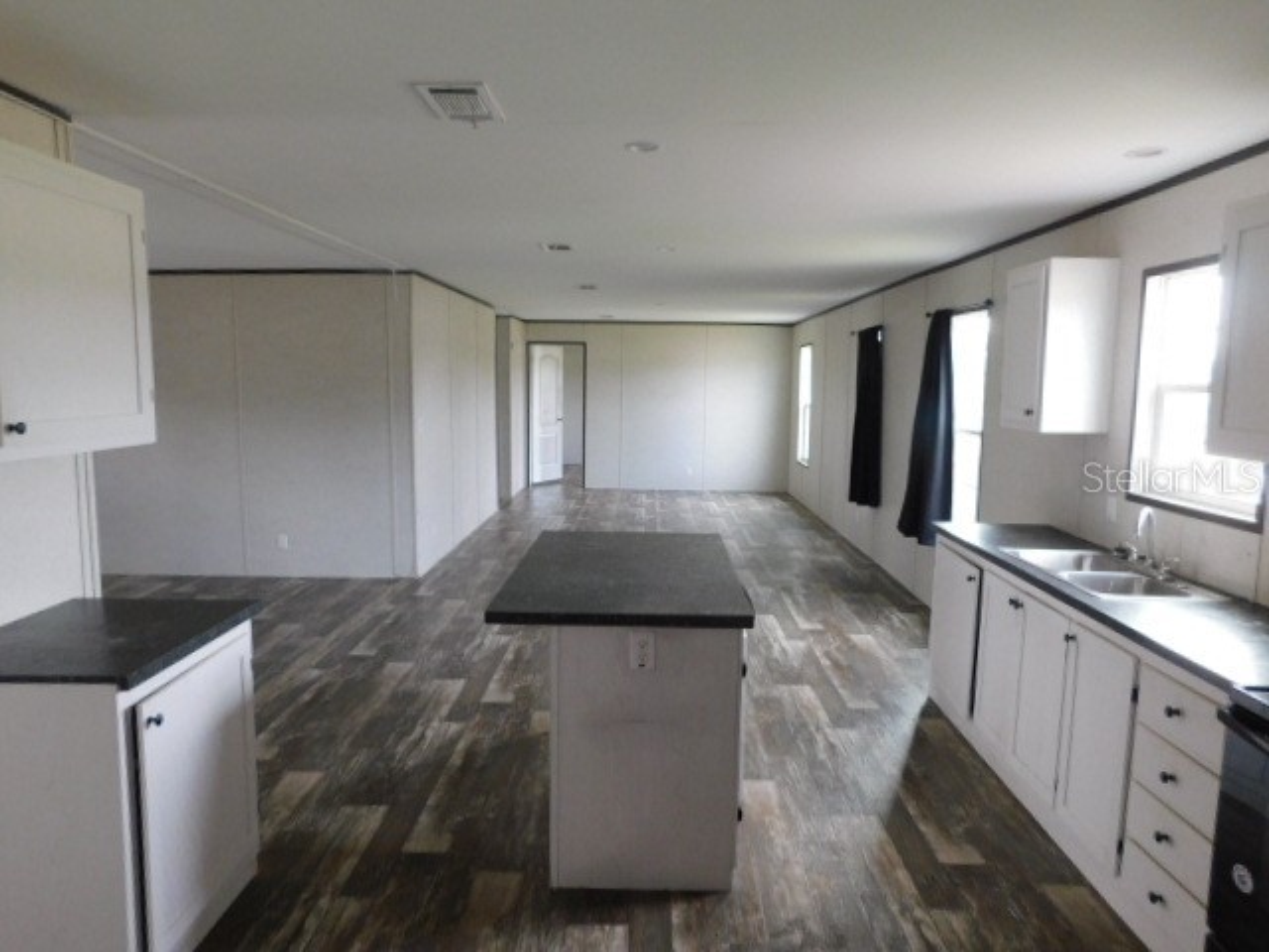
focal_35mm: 23
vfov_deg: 58.9
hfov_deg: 73.9
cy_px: 476
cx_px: 634
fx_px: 843
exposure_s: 1/30
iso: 250
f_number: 3
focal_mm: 4
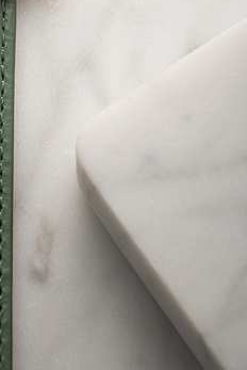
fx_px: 4108
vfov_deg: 5.1
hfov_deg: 3.4
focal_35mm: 400
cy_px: -4
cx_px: -24
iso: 50
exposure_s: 1/125
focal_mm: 160
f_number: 13
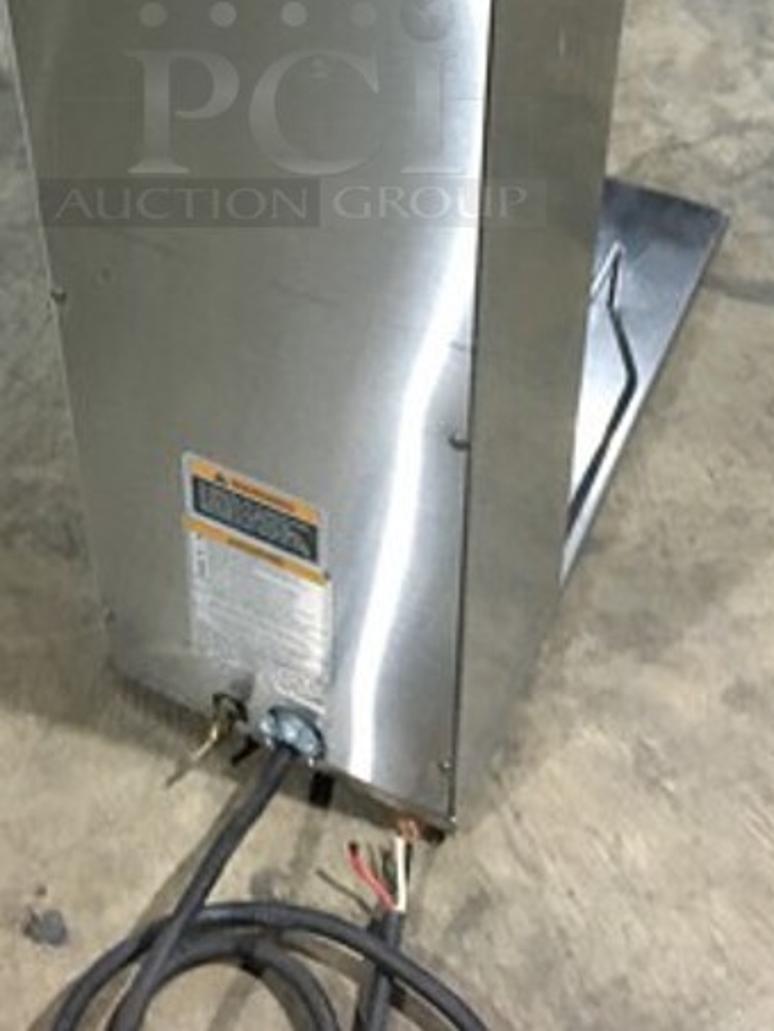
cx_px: 294
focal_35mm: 52
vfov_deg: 34.8
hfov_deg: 28.0
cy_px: 108
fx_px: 1550
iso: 250
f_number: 2.2
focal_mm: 4.15
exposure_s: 1/15
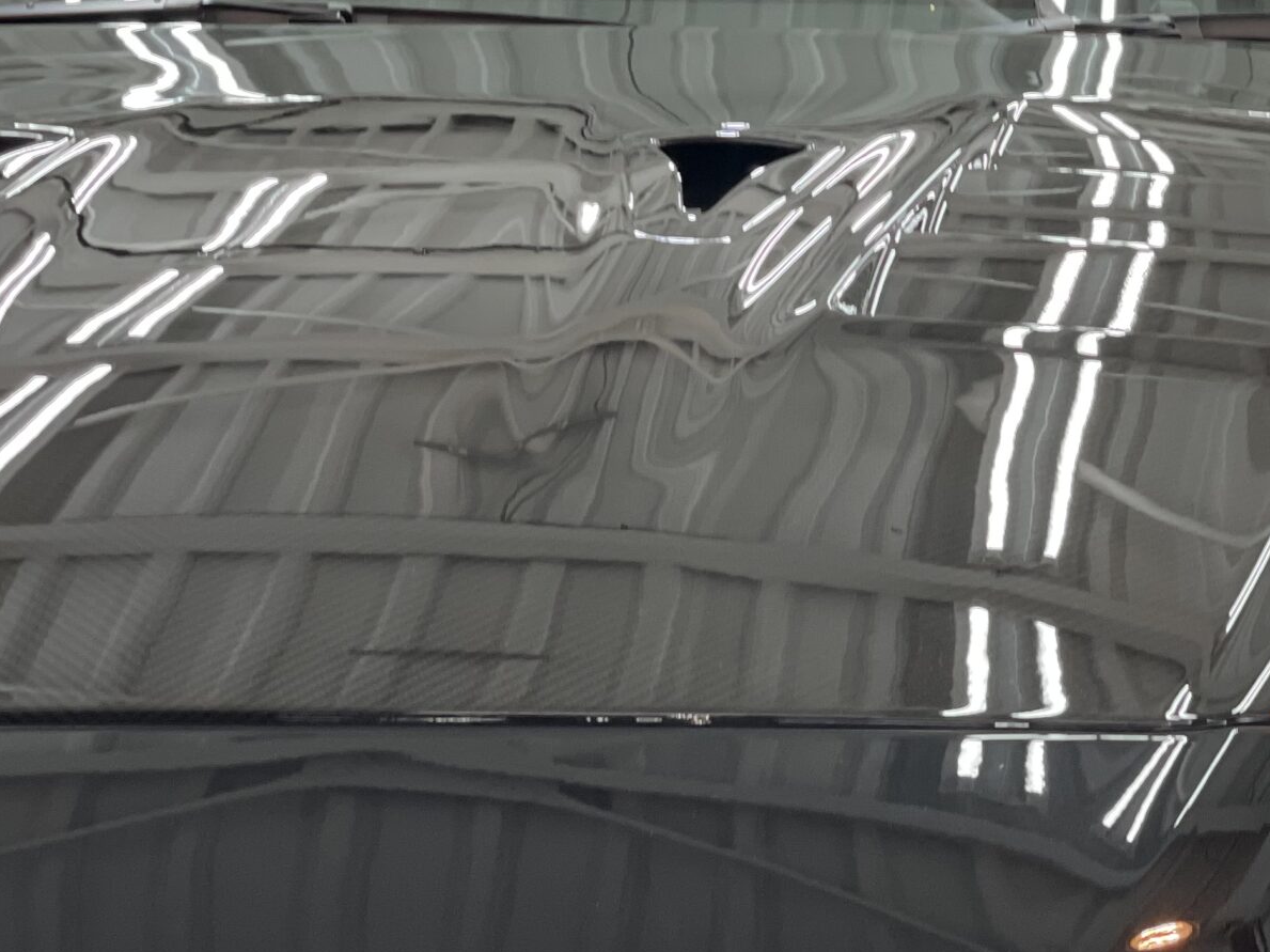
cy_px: 274
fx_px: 4108
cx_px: 868
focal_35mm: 112
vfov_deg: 13.2
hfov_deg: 17.5
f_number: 2
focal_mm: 6
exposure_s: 1/120
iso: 80
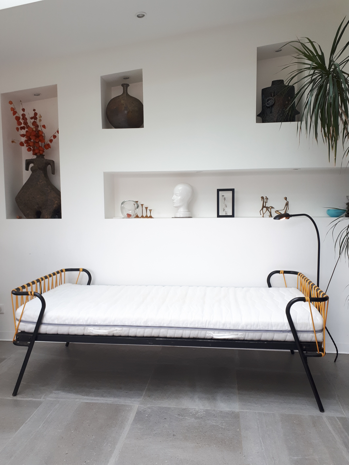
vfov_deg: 65.3
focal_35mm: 27
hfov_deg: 51.4
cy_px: 232
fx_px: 363
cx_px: 174
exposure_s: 1/50
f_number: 1.9
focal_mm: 3.6
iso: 64
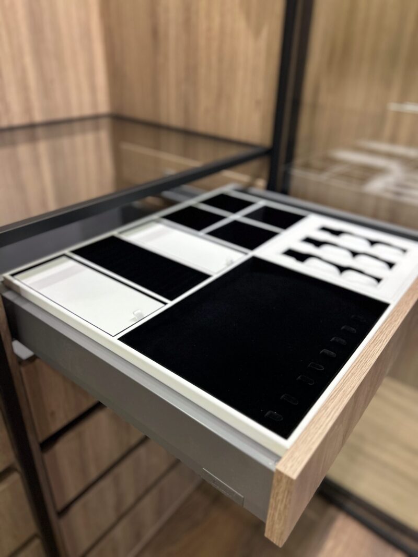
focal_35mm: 26
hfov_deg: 53.1
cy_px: 278
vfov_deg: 67.3
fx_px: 419
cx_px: 209
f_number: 1.5
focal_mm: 5.7
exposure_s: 1/50
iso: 200
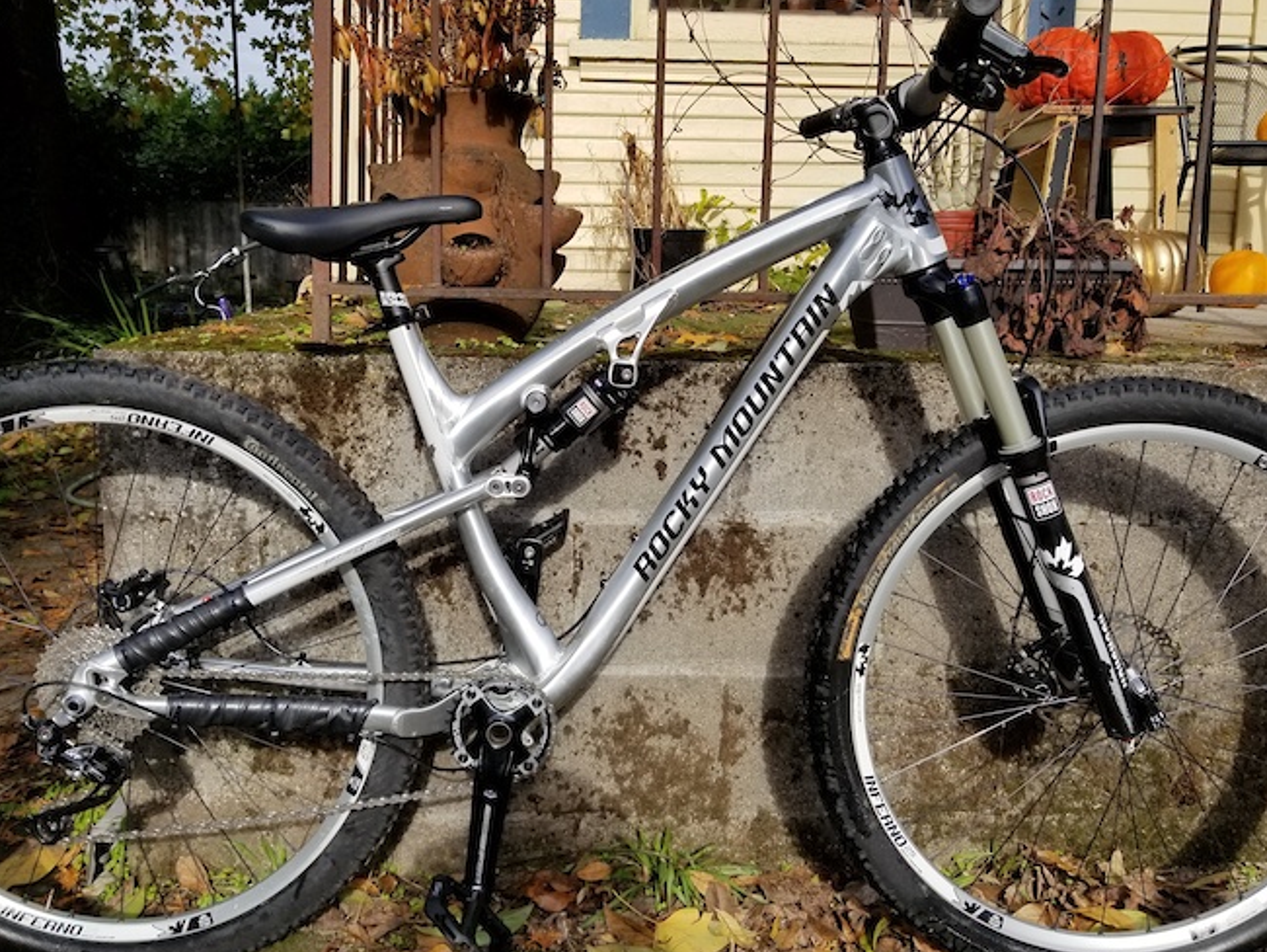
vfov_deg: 44.2
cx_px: 647
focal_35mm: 32
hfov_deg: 56.8
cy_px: 488
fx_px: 1172
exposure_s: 1/3205
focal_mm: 4.25
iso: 50
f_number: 1.7
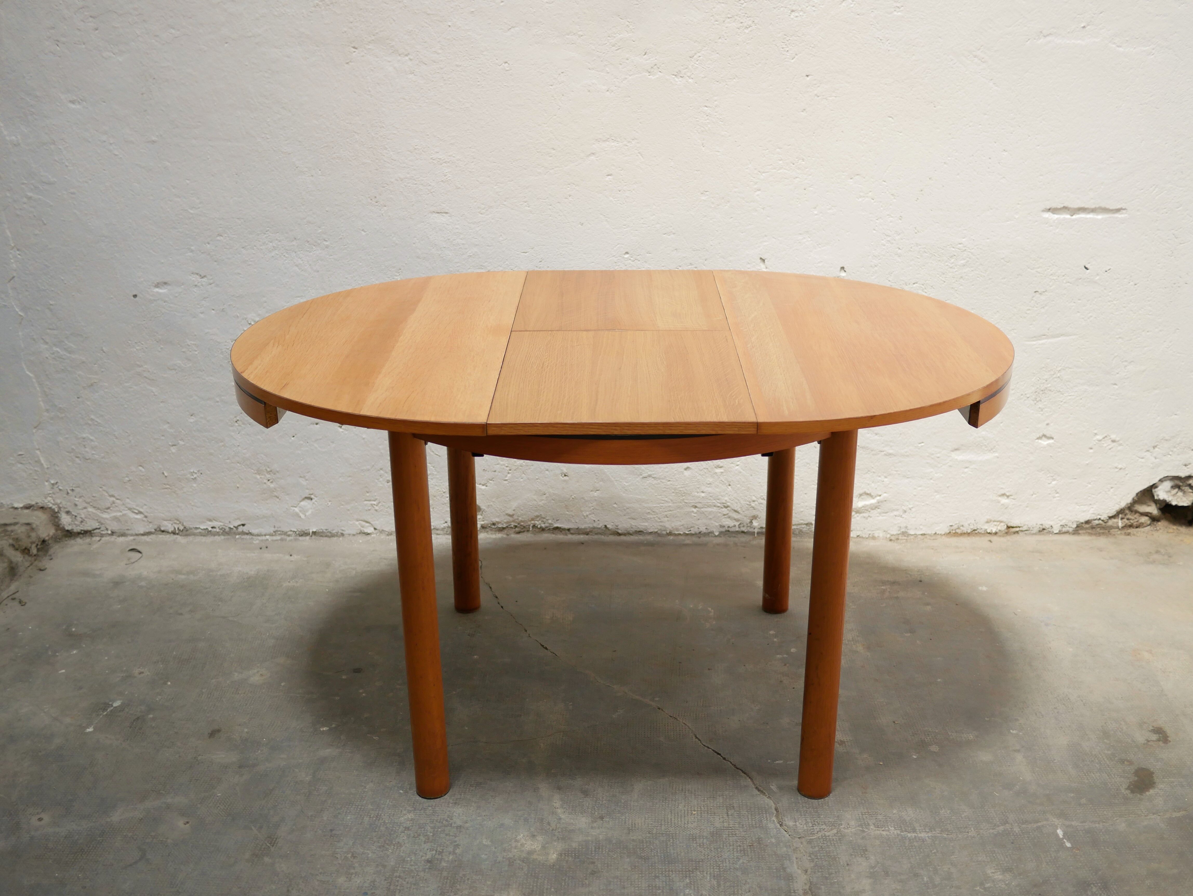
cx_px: 596
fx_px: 1379
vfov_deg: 36.0
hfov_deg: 46.8
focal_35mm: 40
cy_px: 448
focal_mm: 20
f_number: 1.7
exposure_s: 1/60
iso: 320
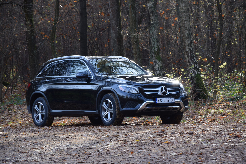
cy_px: 82
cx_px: 123
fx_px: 1076
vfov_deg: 8.7
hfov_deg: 13.0
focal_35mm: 158
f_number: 6.3
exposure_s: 1/160
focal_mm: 105
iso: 400
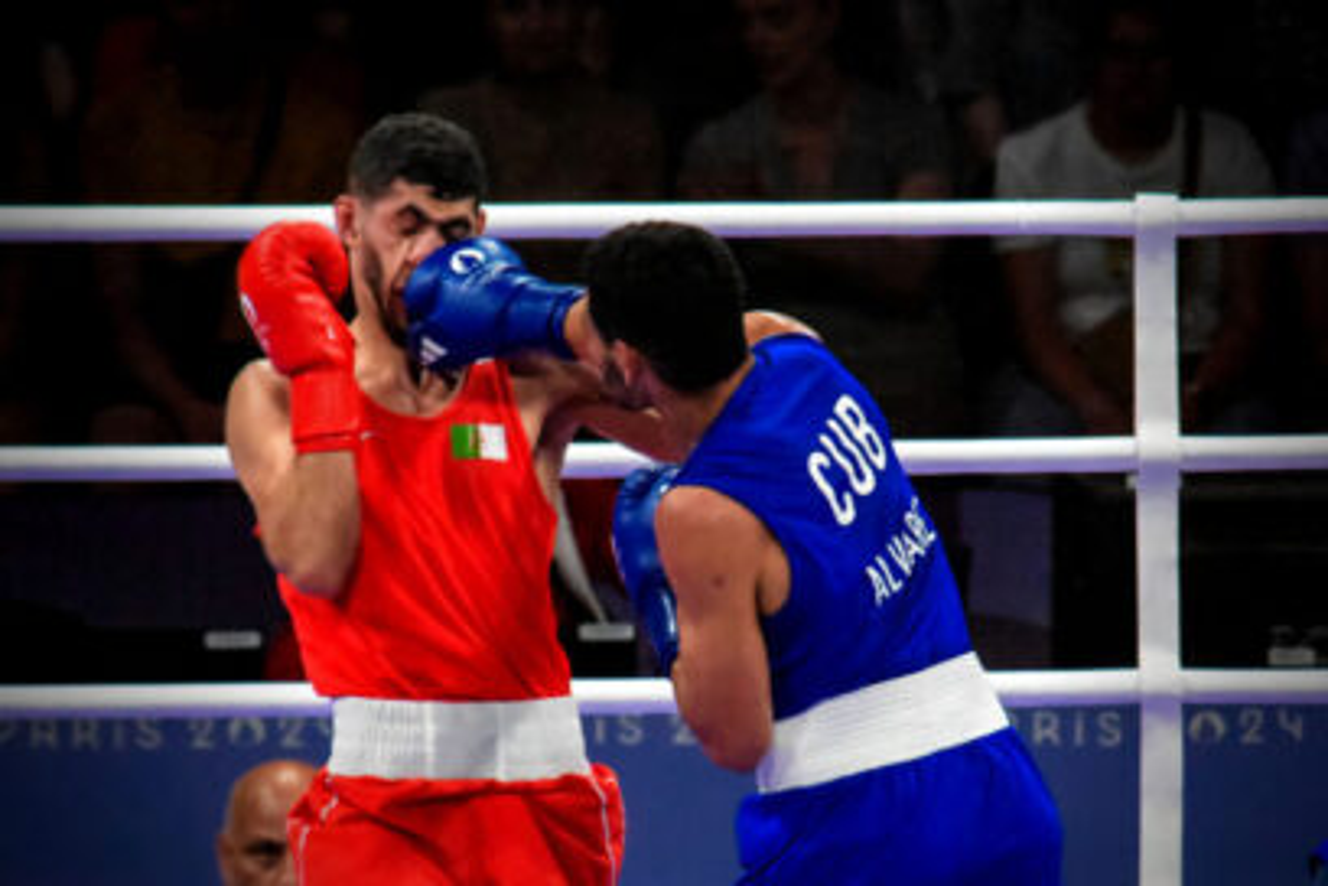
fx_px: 22132
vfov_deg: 2.3
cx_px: 664
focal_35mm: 600
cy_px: 443
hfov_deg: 3.4
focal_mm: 400
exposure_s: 1/2500
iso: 20000
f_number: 8
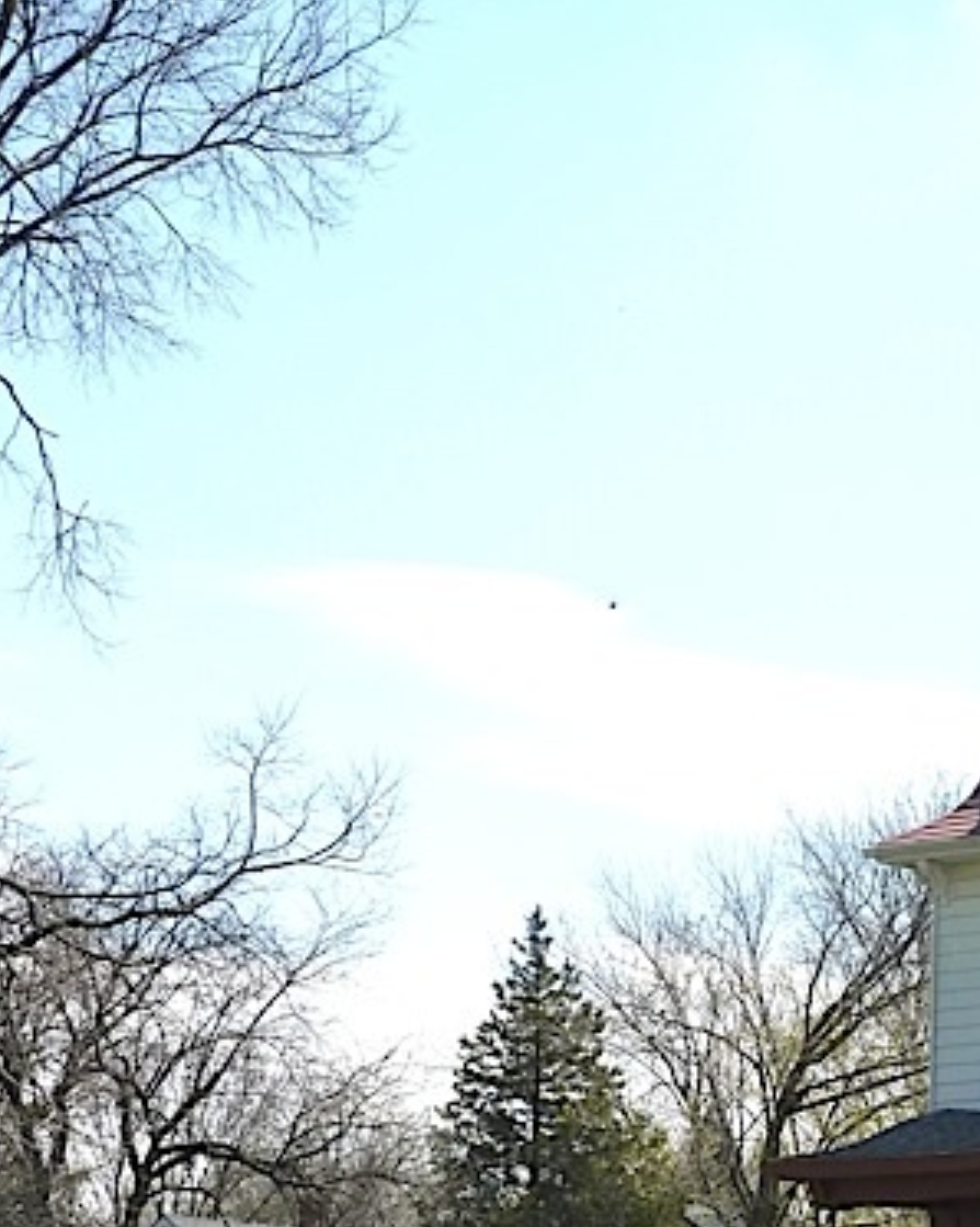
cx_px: 1223
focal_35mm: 132
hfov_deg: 11.4
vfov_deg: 14.6
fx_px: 4790
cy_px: 862
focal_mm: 10.3
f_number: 5
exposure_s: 1/500
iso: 125
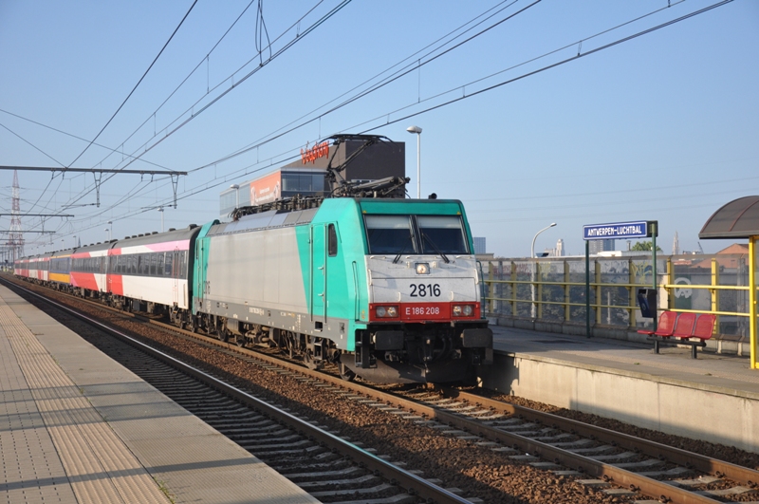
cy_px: 252
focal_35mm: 52
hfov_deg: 37.9
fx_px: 1105
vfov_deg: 25.7
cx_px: 380
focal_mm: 35
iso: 400
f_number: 4.5
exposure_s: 1/1000
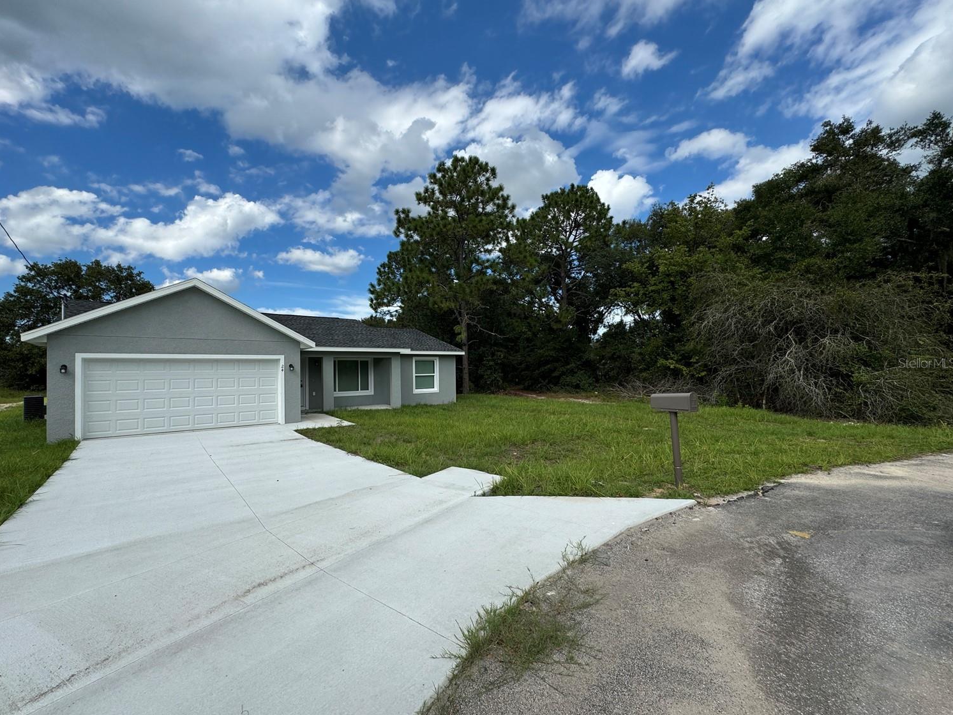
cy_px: 363
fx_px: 413
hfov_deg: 98.1
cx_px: 448
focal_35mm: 15
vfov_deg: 81.7
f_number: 2.2
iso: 40
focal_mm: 2.22
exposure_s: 1/1880
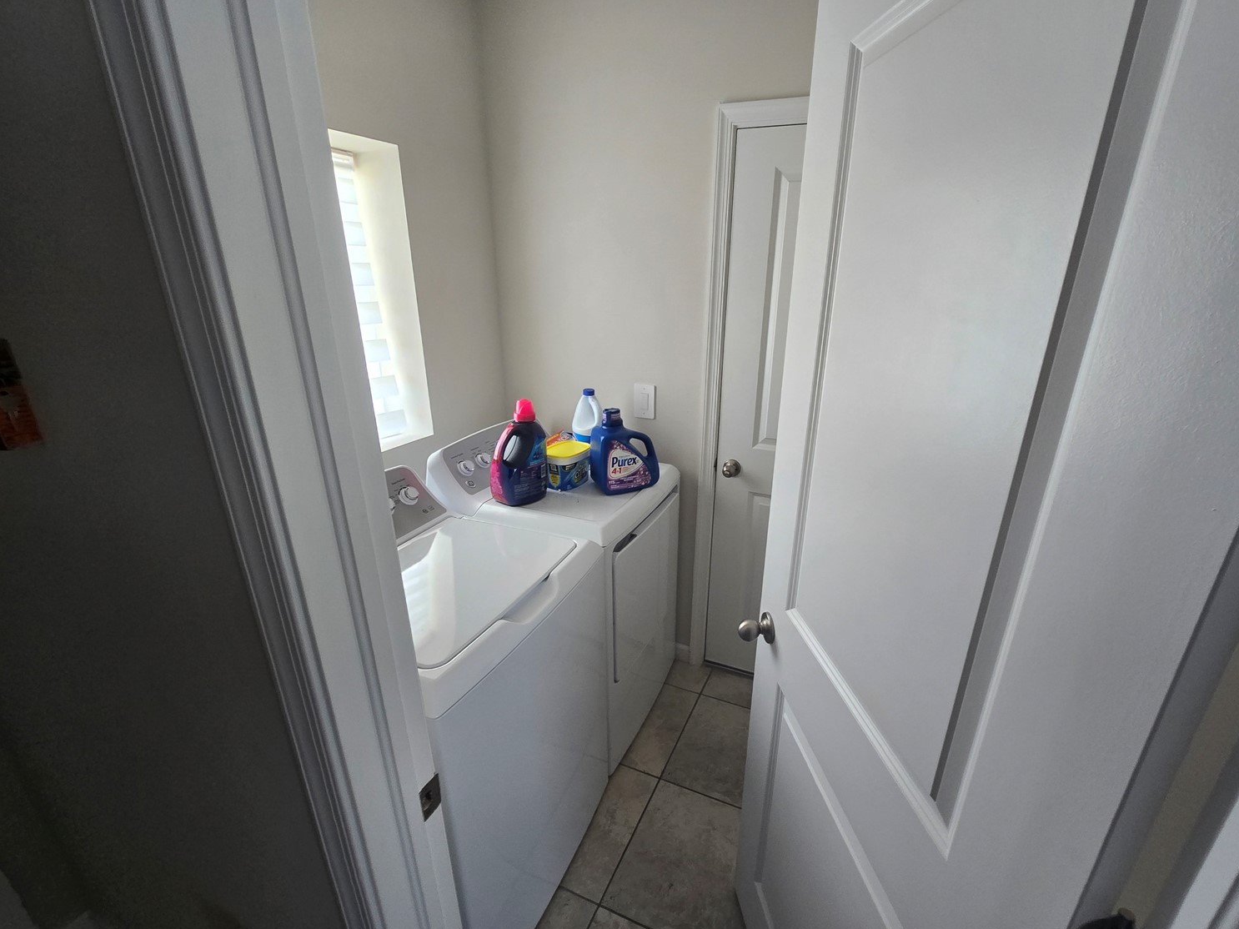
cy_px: 472
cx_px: 654
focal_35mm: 14
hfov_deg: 102.0
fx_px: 501
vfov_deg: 85.7
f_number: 2.2
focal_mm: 2.2
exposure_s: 1/60
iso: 160
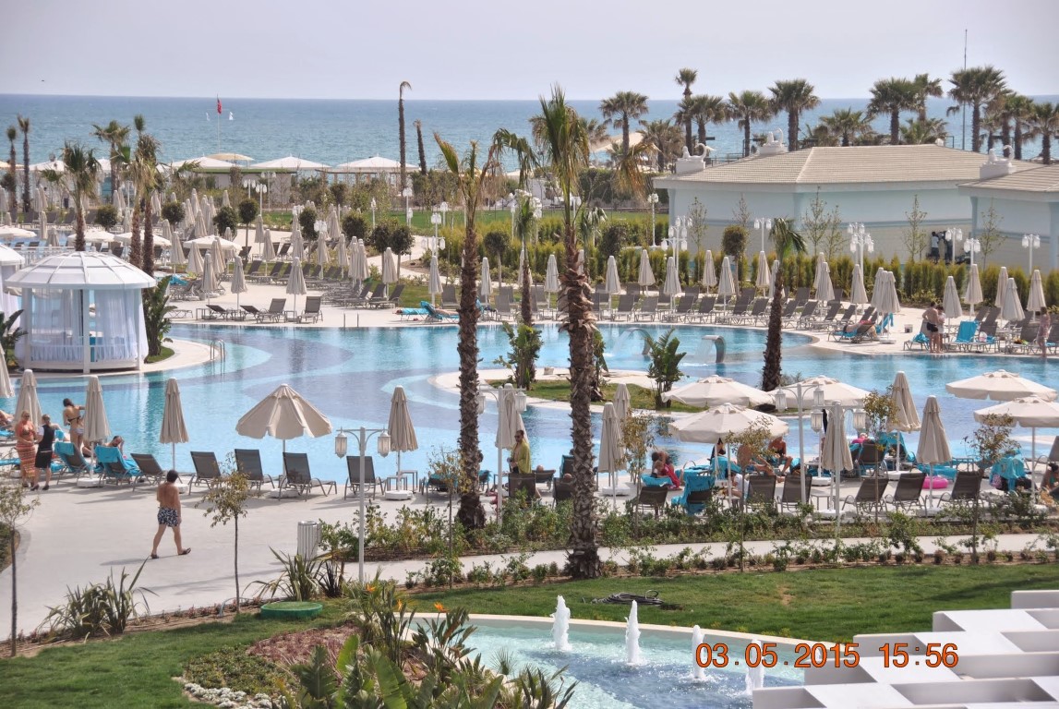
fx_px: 3314
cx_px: 530
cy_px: 354
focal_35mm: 112
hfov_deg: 18.2
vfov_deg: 12.2
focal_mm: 75
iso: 100
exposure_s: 1/640
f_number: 6.3
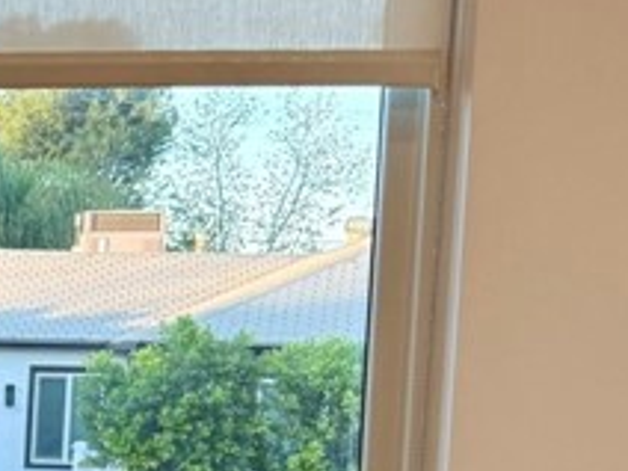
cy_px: 533
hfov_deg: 14.5
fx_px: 2104
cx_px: -566
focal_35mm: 116
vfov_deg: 12.5
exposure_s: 1/185
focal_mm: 6.76
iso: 160
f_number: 1.78
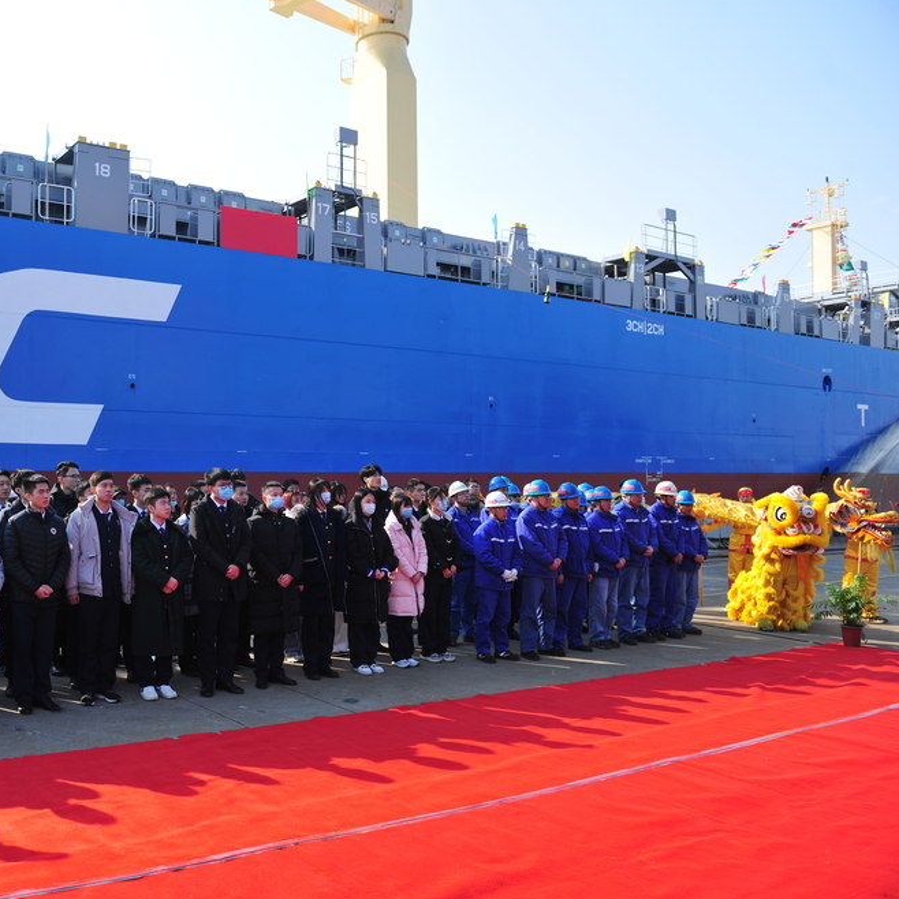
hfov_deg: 50.3
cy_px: 446
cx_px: 219
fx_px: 911
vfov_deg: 52.5
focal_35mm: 31
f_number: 5
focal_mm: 24
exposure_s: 1/500
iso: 200
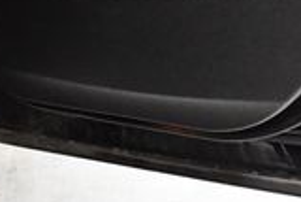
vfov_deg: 9.1
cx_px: 363
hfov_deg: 13.8
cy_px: -153
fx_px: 1205
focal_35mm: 144
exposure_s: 1/60
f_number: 3.5
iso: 3600
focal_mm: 18
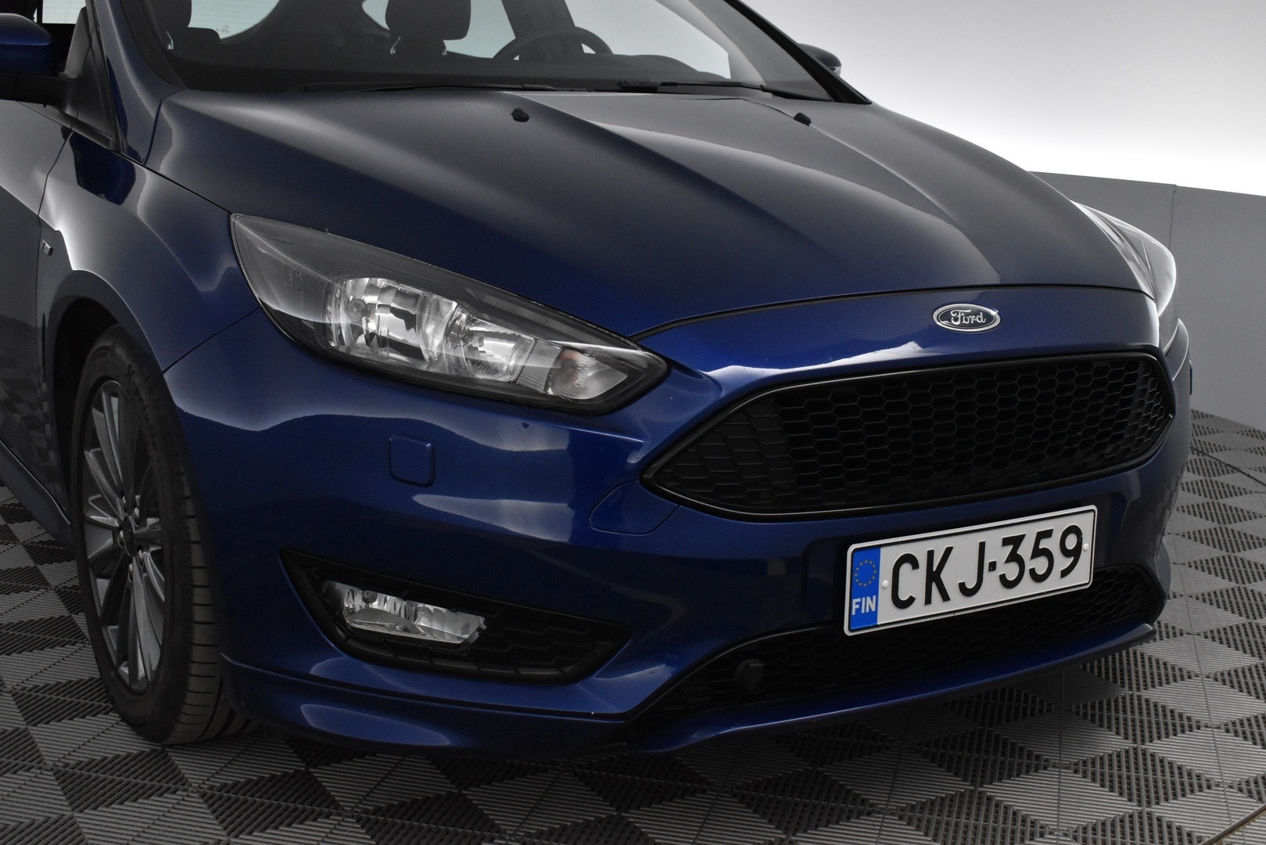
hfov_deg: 42.3
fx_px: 1635
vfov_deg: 29.0
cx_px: 633
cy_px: 422
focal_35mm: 46
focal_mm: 31
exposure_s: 1/200
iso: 3200
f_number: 7.1
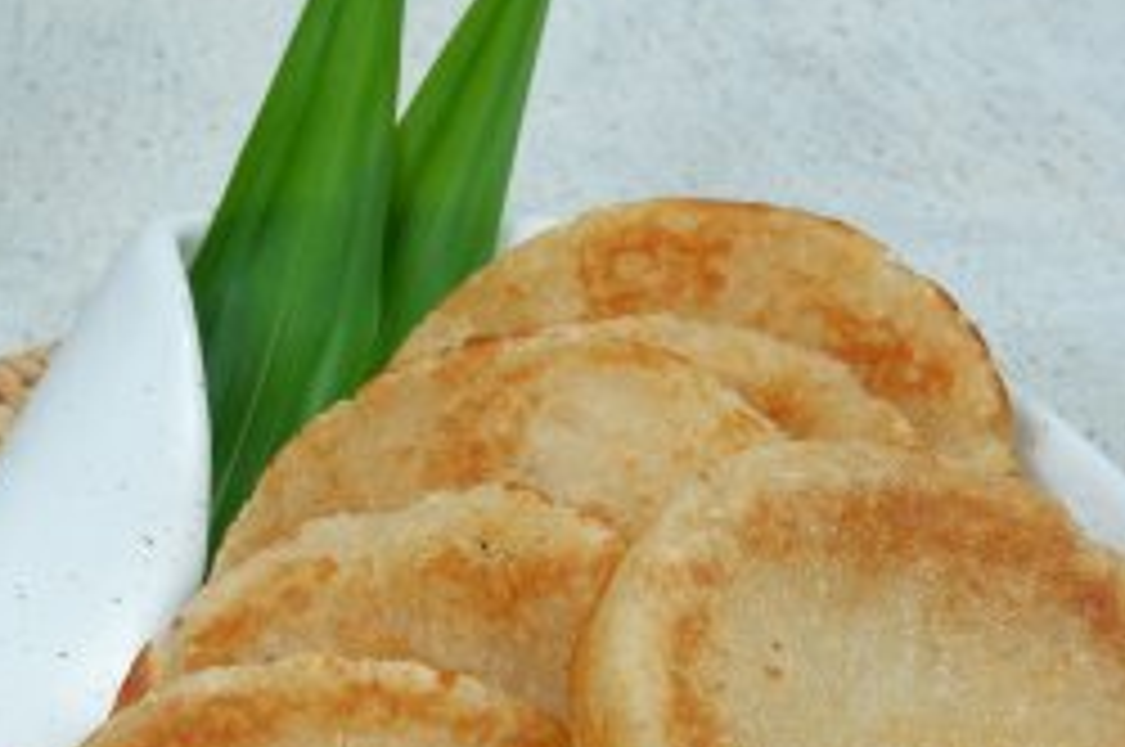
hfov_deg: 7.4
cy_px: 652
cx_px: 130
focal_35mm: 277
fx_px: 8645
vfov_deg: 4.9
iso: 200
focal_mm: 75.4
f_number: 10
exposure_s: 1/60
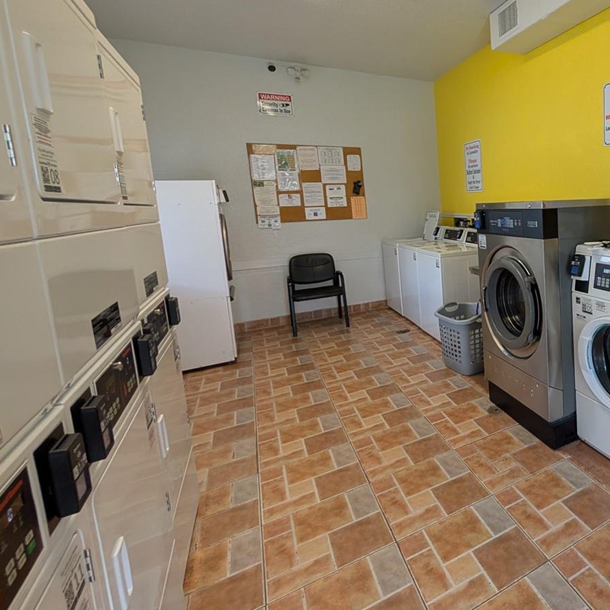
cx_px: 538
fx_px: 379
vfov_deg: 76.9
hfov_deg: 65.6
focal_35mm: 19
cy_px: 249
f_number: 1.7
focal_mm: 2.02
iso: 123
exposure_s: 1/150
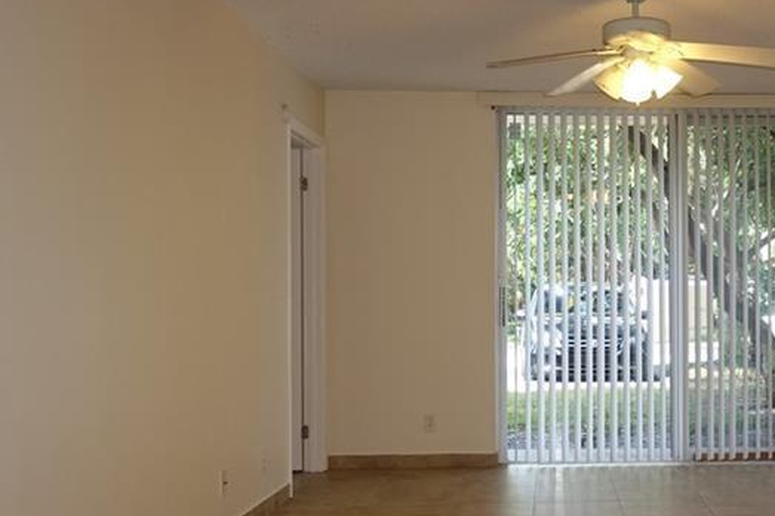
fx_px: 1011
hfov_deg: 40.1
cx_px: 628
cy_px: 288
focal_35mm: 47
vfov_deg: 28.6
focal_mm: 8.8
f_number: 1.8
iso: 125
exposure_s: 1/125
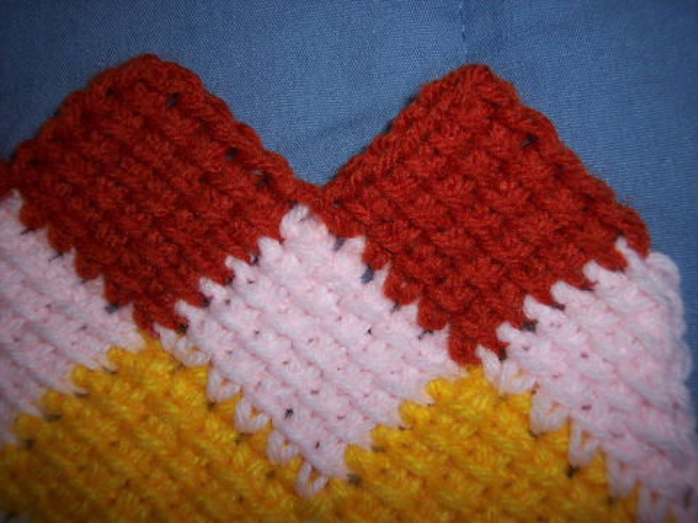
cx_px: 349
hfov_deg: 47.9
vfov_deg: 36.8
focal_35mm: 39
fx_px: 786
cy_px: 262
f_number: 2.8
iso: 100
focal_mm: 8
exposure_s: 1/60
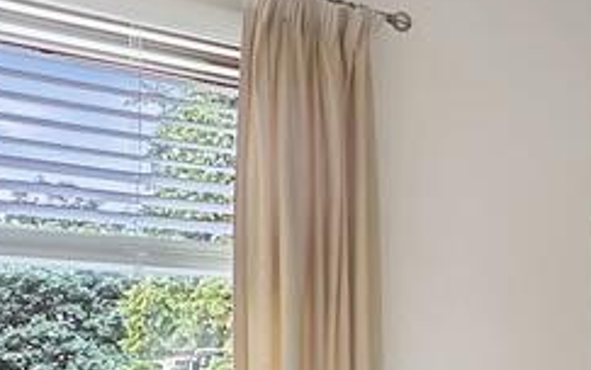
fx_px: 983
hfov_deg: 29.6
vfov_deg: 20.6
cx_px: 674
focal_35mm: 61
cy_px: 370
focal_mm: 2.22
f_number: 2.2
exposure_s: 1/110
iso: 40
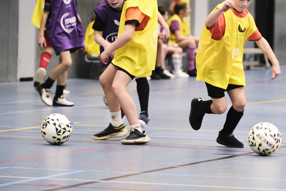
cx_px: 201
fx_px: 2494
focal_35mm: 314
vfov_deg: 4.4
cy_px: 85
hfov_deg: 6.6
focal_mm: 110.6
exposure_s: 1/160
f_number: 2.8
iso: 1600
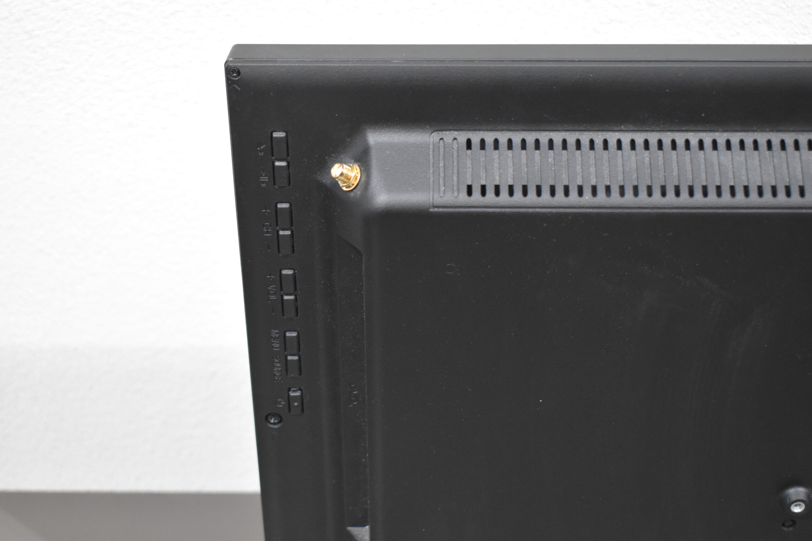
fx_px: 1286
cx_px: 406
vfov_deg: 23.8
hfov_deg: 35.1
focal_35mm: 57
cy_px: 270
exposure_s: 1/125
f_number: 4.8
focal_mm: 38
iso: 2500
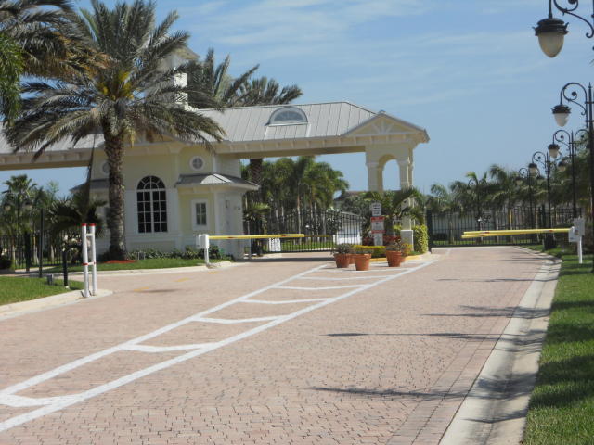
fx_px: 1321
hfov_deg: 25.3
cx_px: 297
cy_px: 222
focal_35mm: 77
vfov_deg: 19.1
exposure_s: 1/500
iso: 80
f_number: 5.9
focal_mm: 13.9
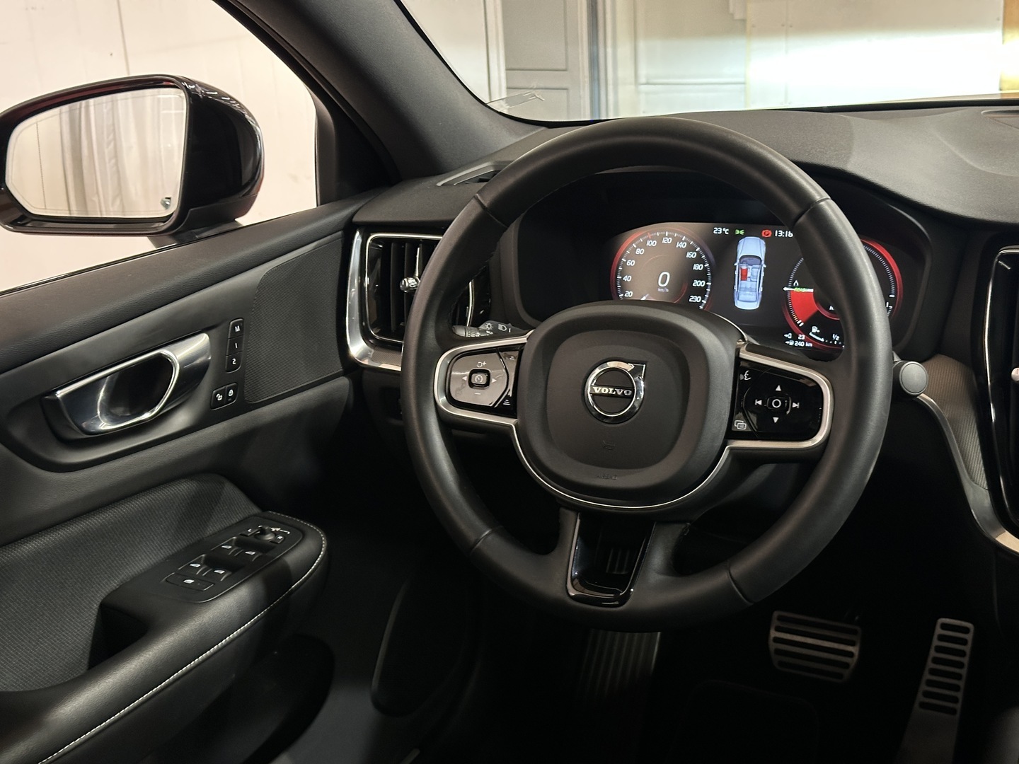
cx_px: 510
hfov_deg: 39.7
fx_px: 1413
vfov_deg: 30.3
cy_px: 382
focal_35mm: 48
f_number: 1.78
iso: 400
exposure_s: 1/31
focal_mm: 6.86
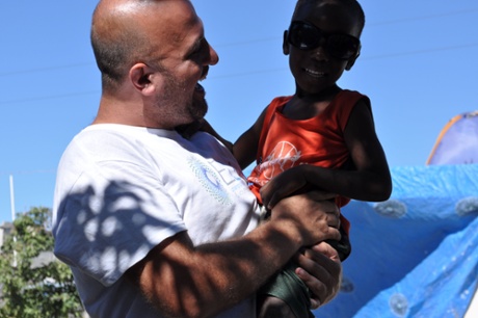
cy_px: 159
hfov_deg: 24.6
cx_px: 239
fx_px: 1095
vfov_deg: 16.5
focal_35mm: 82
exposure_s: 1/320
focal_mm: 55
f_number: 9
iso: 200
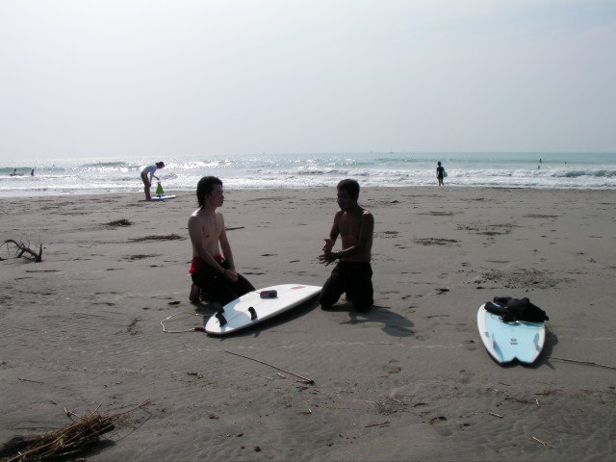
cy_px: 231
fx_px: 676
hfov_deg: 49.0
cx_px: 308
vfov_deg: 37.7
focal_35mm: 38
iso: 50
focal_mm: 6.3
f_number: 5.6
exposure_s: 1/453
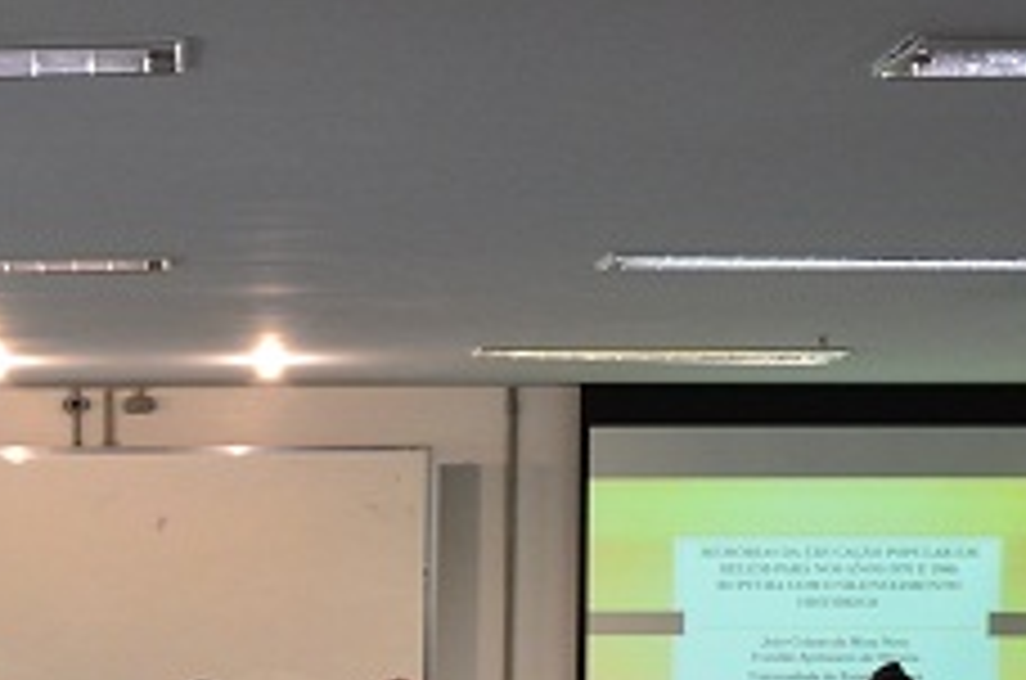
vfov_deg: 14.2
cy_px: 876
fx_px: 2616
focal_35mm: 92
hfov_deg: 21.4
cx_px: 9
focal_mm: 20
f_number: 7.1
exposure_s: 1/20
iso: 800
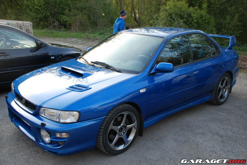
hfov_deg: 57.2
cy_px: 82
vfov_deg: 40.0
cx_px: 124
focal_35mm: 33
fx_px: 227
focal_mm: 22
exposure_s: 1/60
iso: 100
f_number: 4
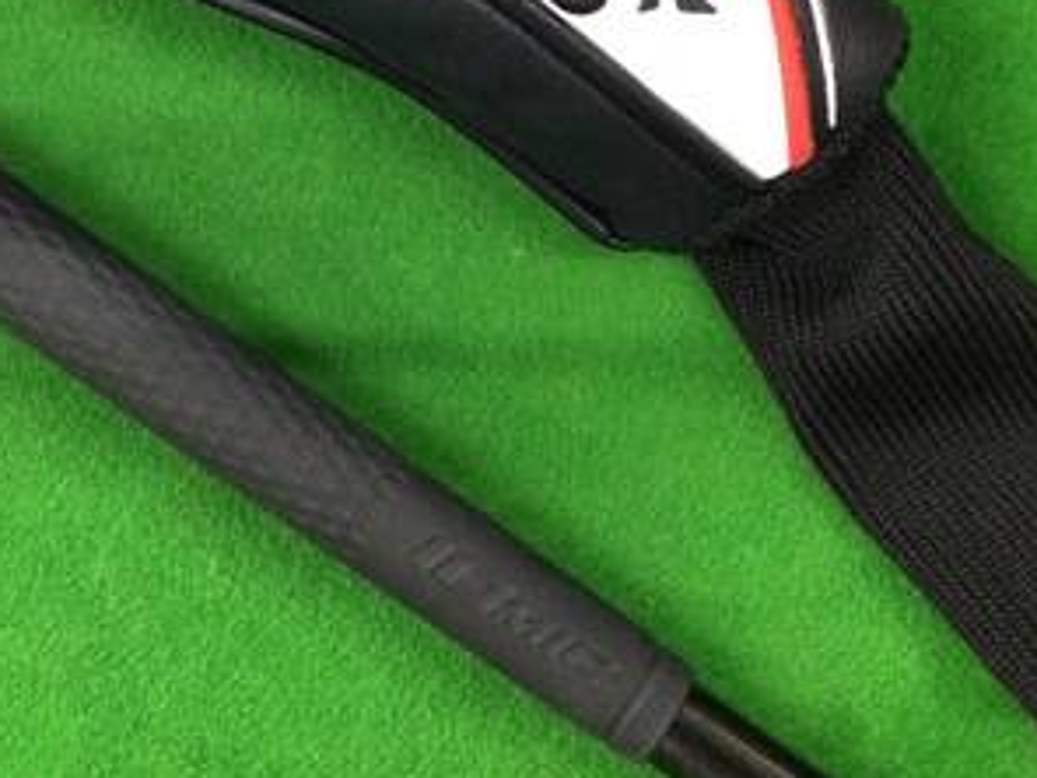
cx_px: 319
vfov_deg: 21.8
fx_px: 2007
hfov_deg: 28.7
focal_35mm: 67
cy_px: 231
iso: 200
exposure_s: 1/30
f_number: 2.4
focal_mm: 3.3
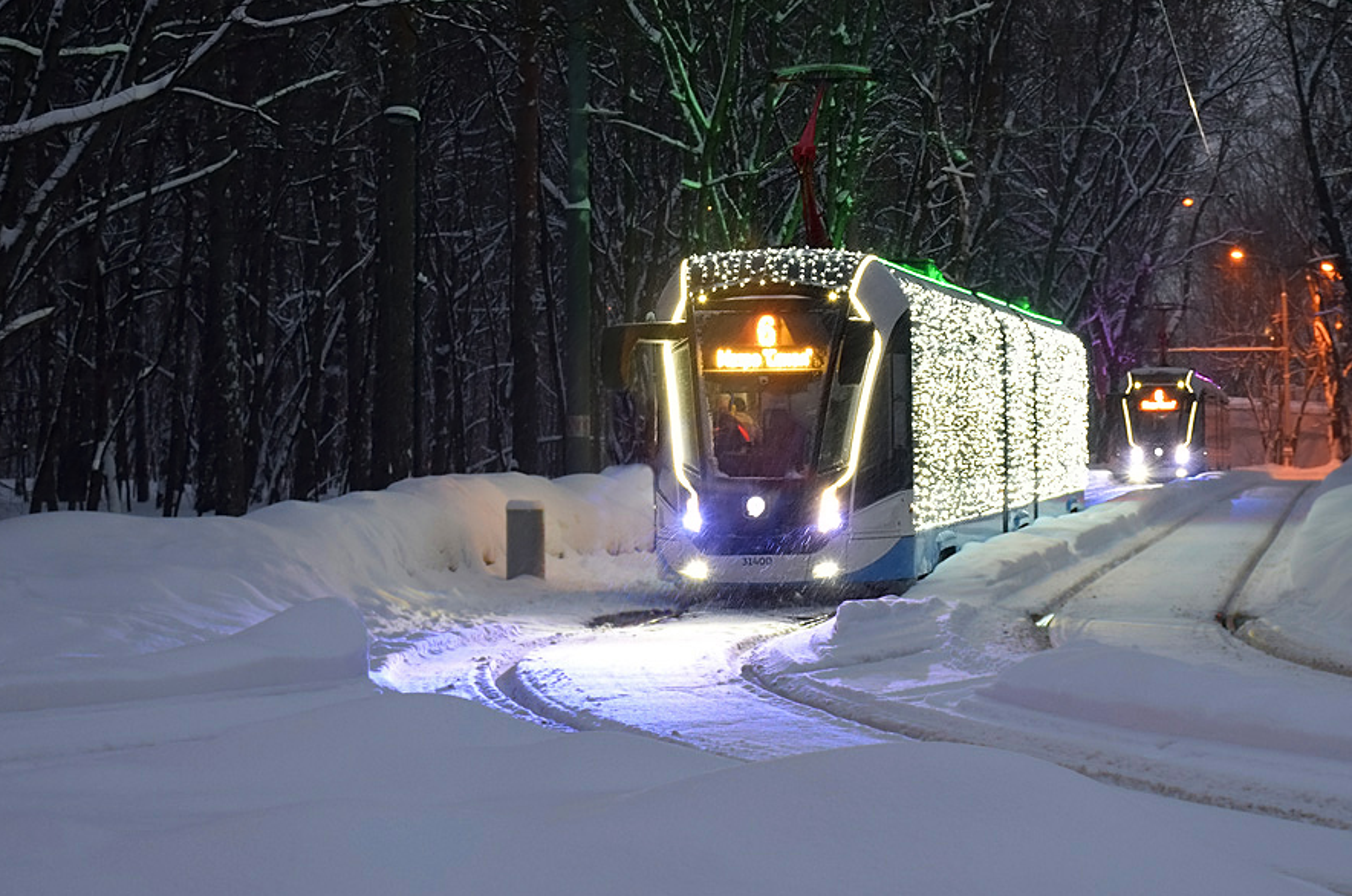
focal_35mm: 95
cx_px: 844
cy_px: 255
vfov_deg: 14.3
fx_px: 3561
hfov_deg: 21.5
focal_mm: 40
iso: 560
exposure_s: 1/15
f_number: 6.3
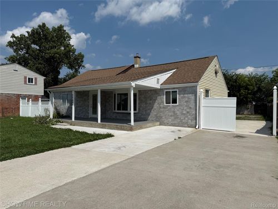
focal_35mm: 24
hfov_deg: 71.6
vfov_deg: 56.8
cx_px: 139
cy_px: 104
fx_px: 193
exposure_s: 1/14286
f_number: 1.78
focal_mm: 6.76
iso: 80
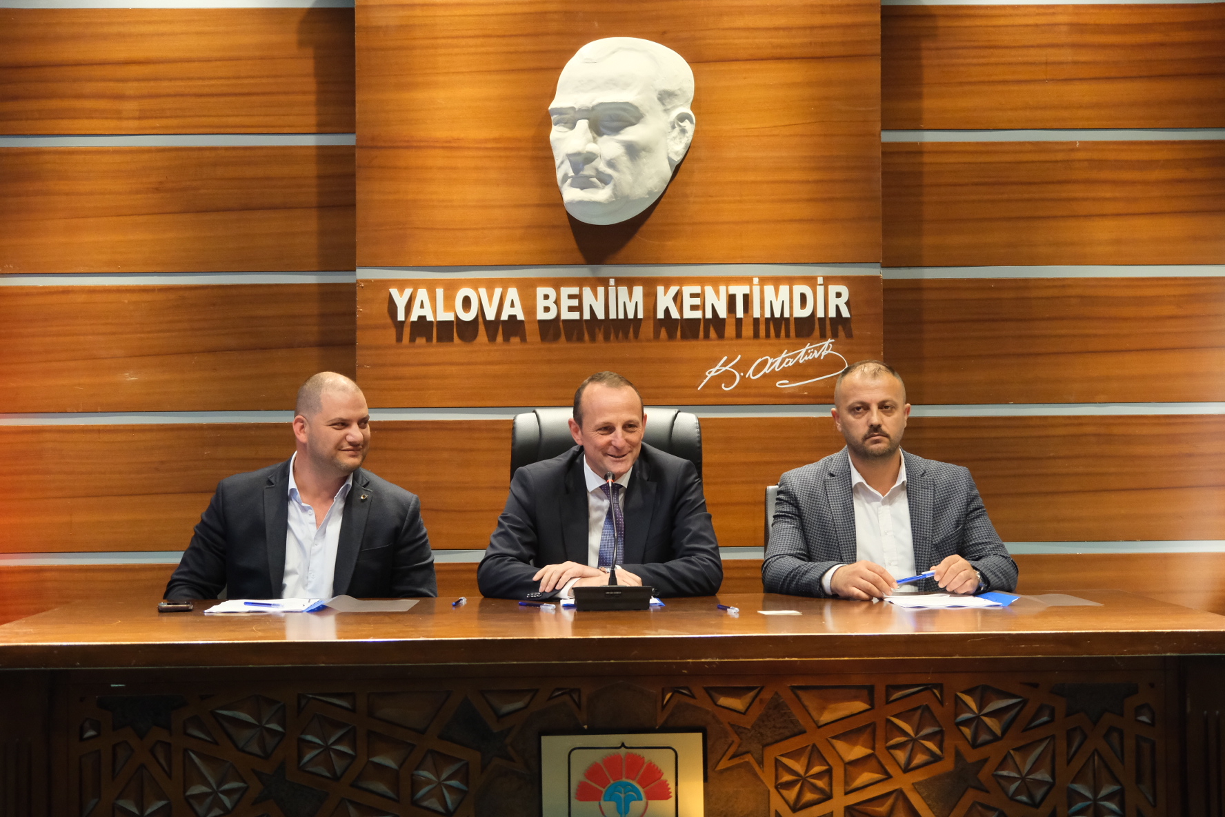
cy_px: 408
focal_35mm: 56
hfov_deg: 35.6
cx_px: 612
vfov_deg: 24.2
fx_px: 1905
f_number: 4
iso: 4000
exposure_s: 1/250
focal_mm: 37.6
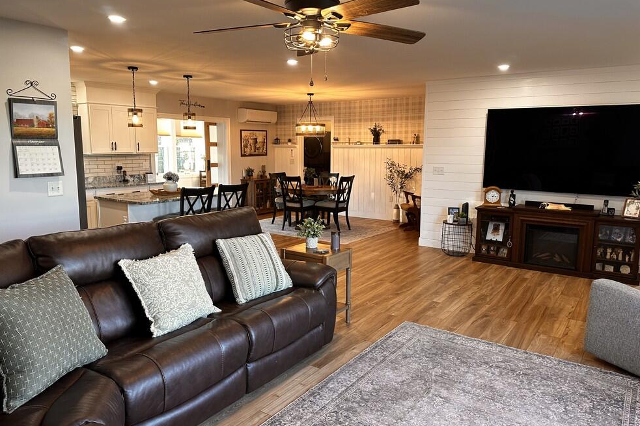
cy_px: 213
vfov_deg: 49.5
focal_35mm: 26
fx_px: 462
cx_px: 308
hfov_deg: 69.4
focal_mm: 6.86
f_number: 1.78
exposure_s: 1/60
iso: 160
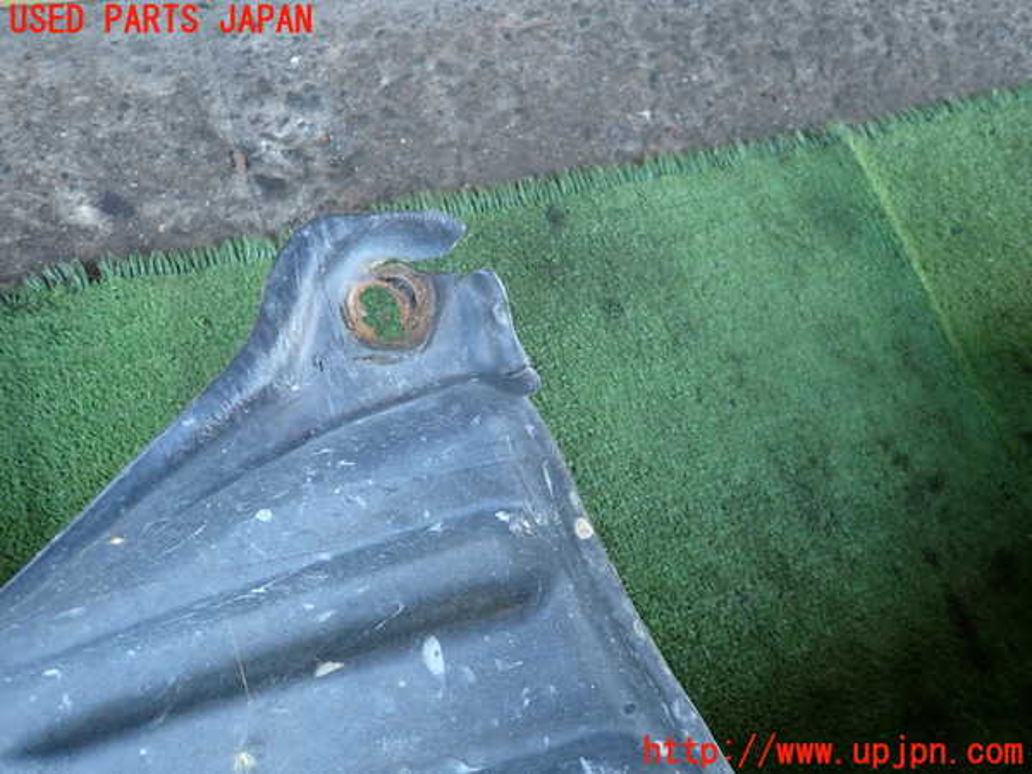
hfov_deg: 69.4
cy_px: 387
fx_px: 745
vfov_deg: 54.9
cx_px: 516
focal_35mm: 25
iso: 200
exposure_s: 1/80
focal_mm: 4.5
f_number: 2
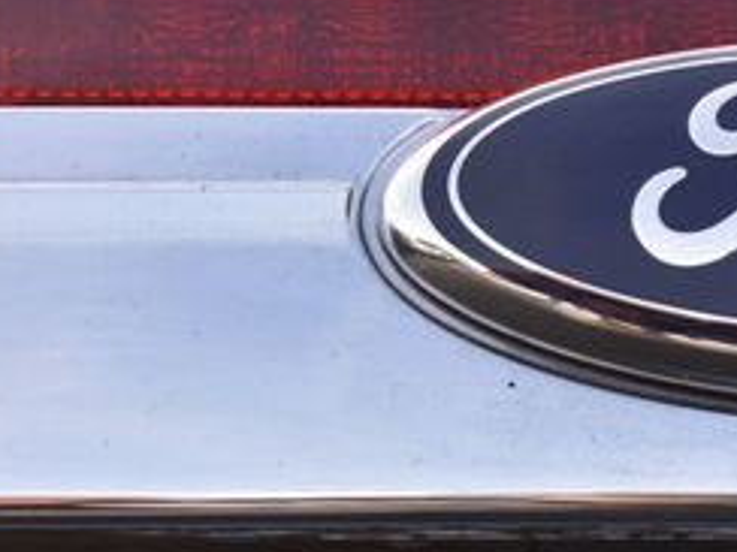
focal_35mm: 208
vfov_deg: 7.1
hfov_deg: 9.4
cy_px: 305
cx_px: 930
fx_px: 4434
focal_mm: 55
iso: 400
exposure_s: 1/250
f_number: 10
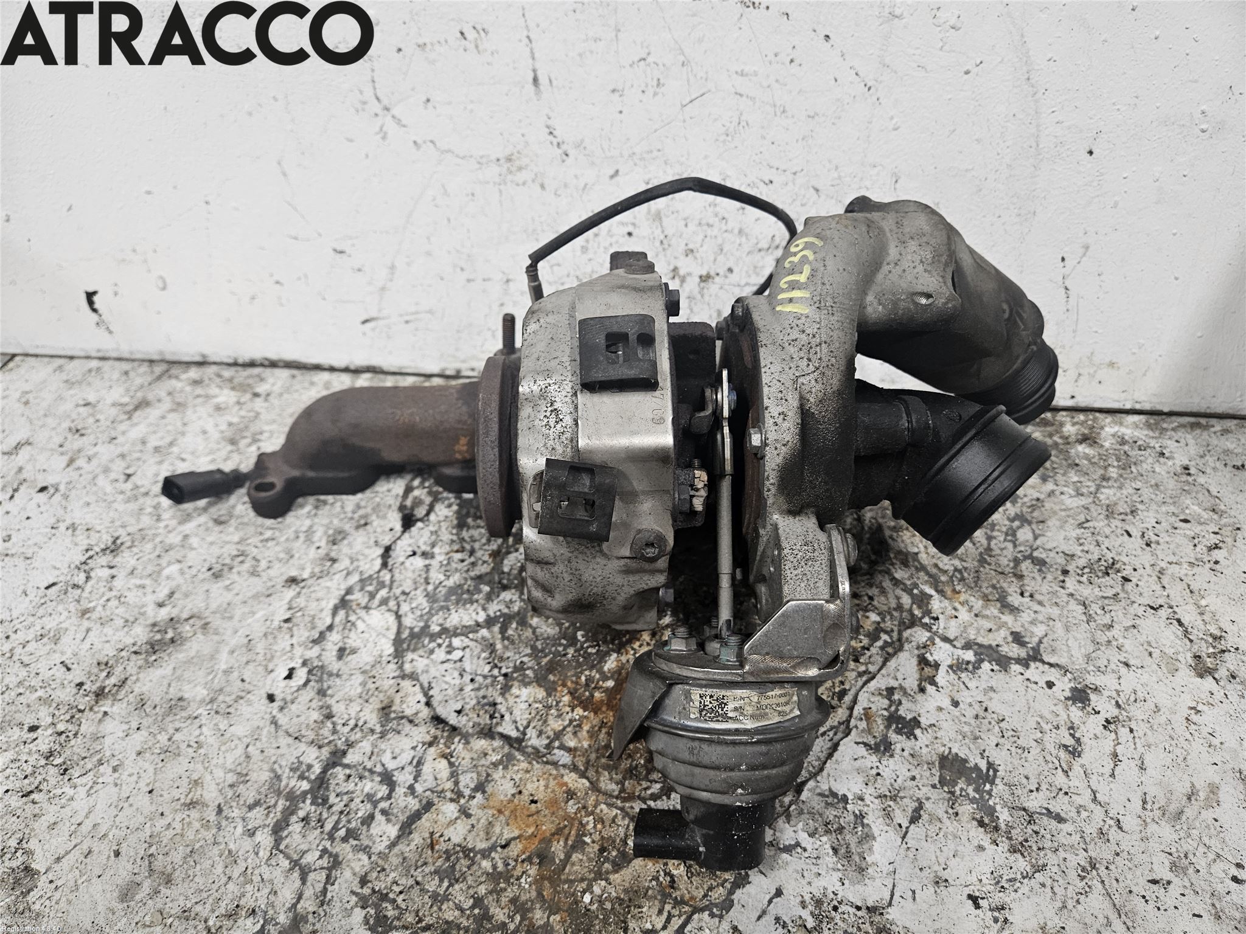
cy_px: 467
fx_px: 828
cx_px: 623
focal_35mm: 23
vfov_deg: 58.9
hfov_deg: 73.9
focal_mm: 5.4
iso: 320
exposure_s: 1/100
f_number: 1.8
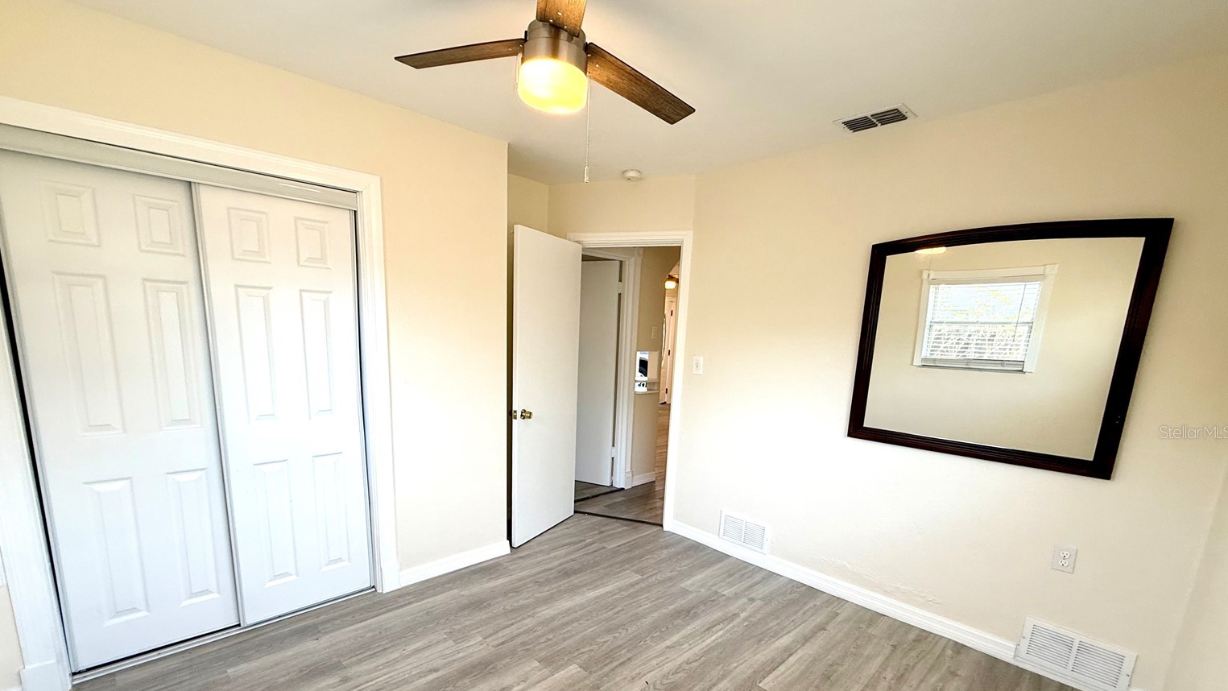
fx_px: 521
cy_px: 432
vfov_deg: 66.1
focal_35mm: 16
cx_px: 591
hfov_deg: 99.3
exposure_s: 1/120
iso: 100
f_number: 2.2
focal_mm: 2.22
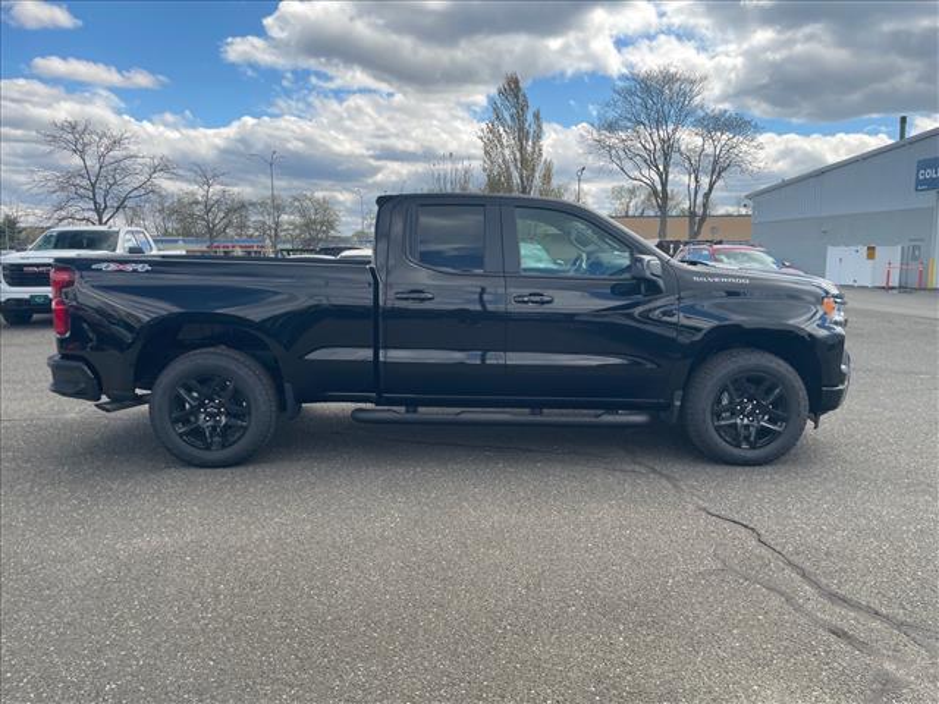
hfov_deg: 67.3
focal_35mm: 26
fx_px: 705
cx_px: 470
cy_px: 352
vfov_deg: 53.1
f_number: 1.6
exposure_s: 1/769
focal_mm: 4.2
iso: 32
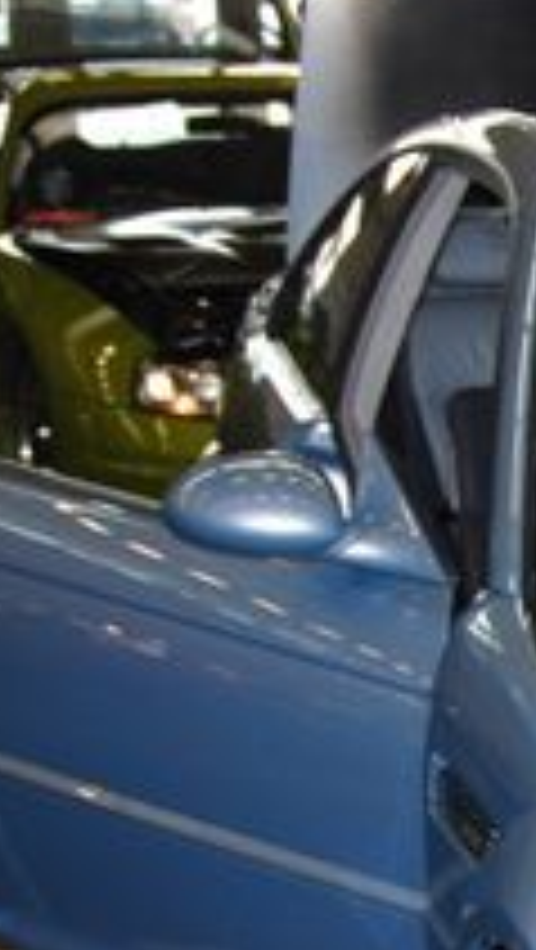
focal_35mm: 124
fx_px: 3127
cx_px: 973
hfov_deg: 9.3
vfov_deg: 17.1
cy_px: 842
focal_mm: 26
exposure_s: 1/60
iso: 200
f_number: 4
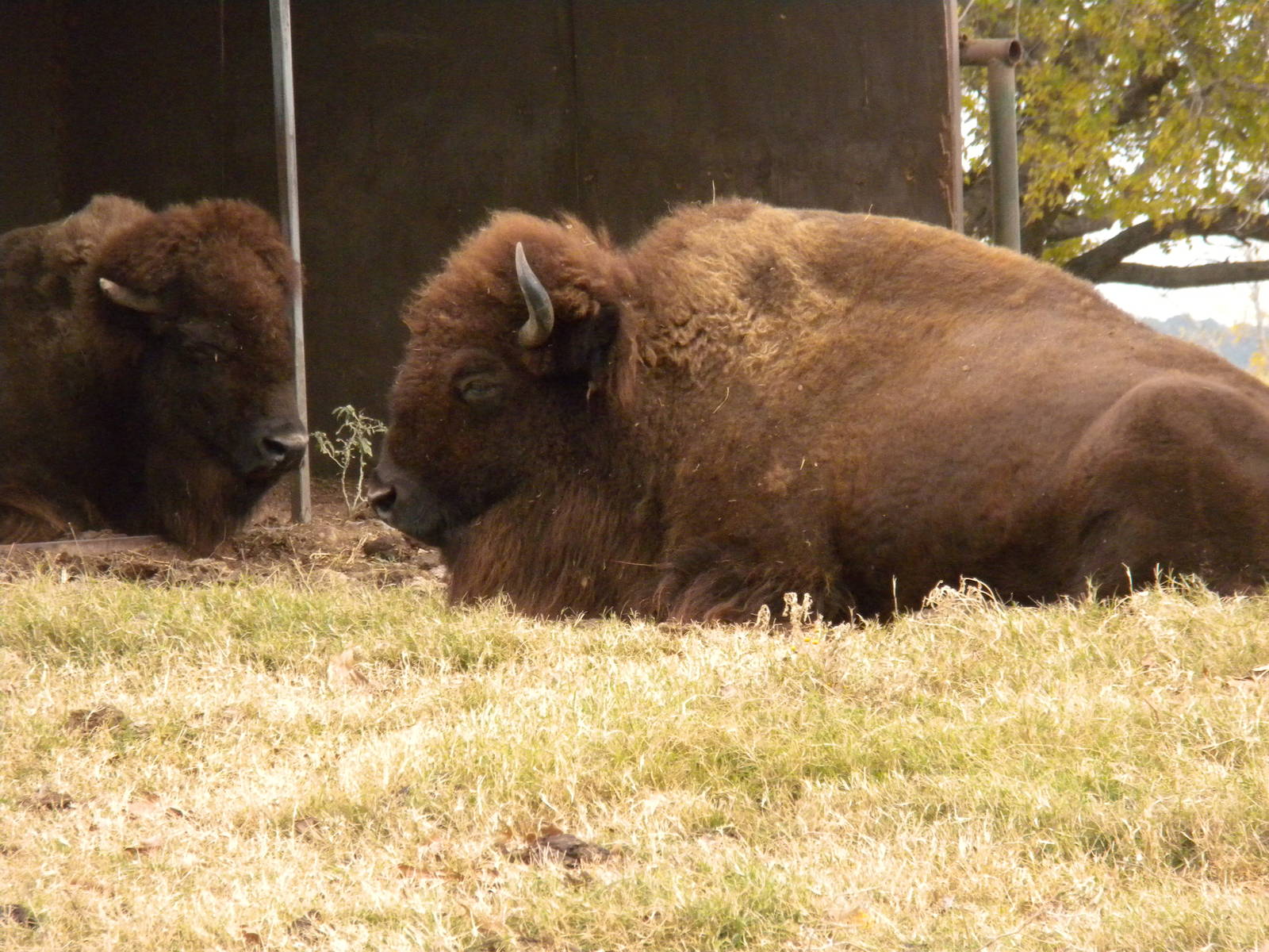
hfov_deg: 7.6
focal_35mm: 260
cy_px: 476
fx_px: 9531
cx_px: 634
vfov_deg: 5.7
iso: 507
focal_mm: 46.2
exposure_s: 1/276
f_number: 5.3
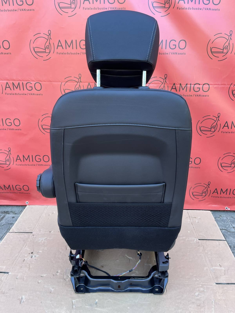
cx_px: 118
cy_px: 156
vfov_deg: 67.3
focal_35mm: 26
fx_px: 235
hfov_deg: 53.1
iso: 64
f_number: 1.6
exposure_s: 1/122
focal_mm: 5.1
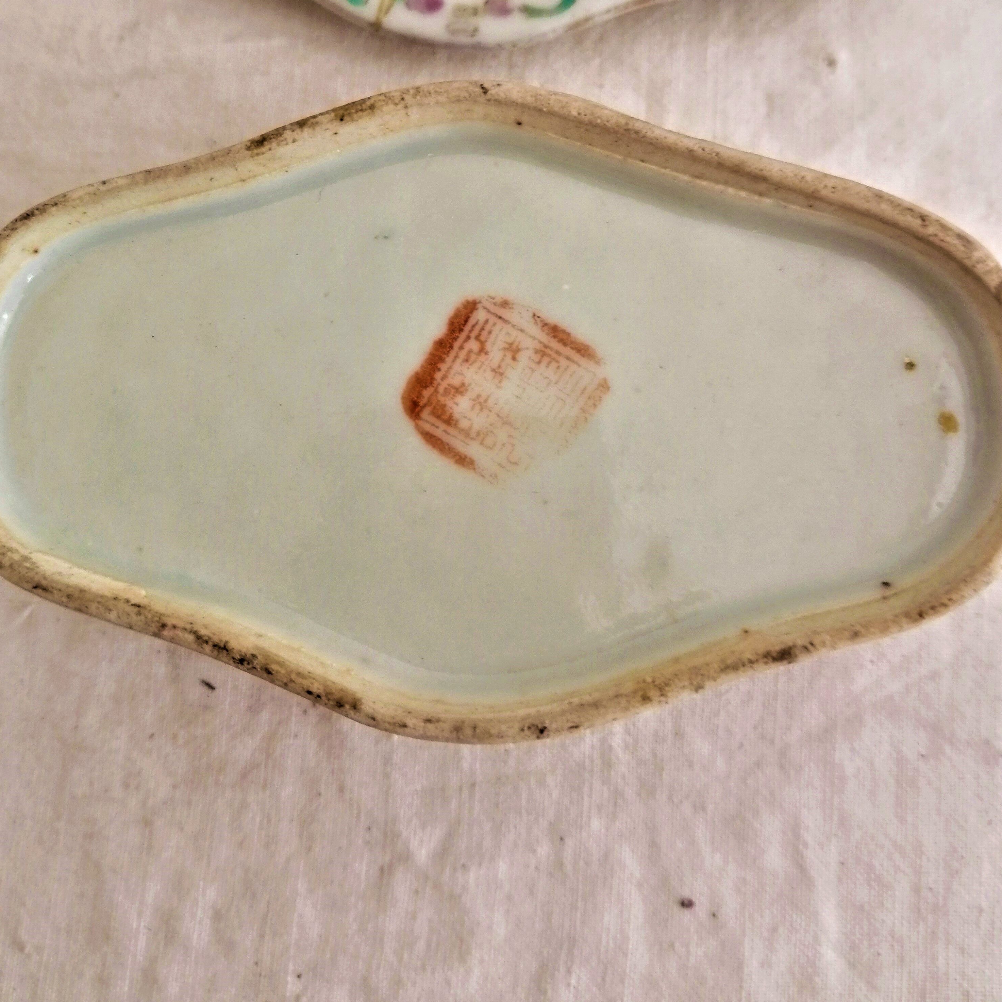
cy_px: 330
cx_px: 503
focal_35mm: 36
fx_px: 1179
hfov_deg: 46.0
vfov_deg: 45.3
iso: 100
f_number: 1.8
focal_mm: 5.4
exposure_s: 1/33.3
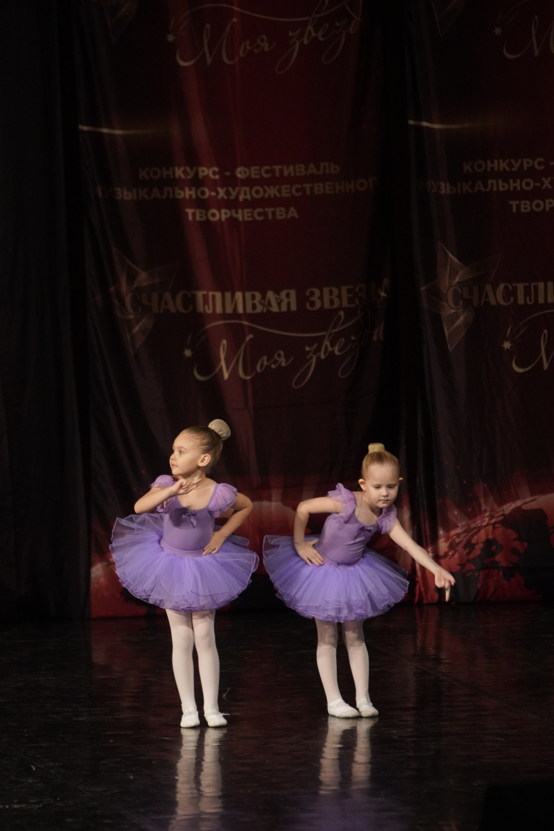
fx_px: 6924
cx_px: 277
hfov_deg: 4.6
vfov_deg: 6.9
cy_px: 416
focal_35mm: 300
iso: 3200
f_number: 2.8
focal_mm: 200
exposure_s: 1/400
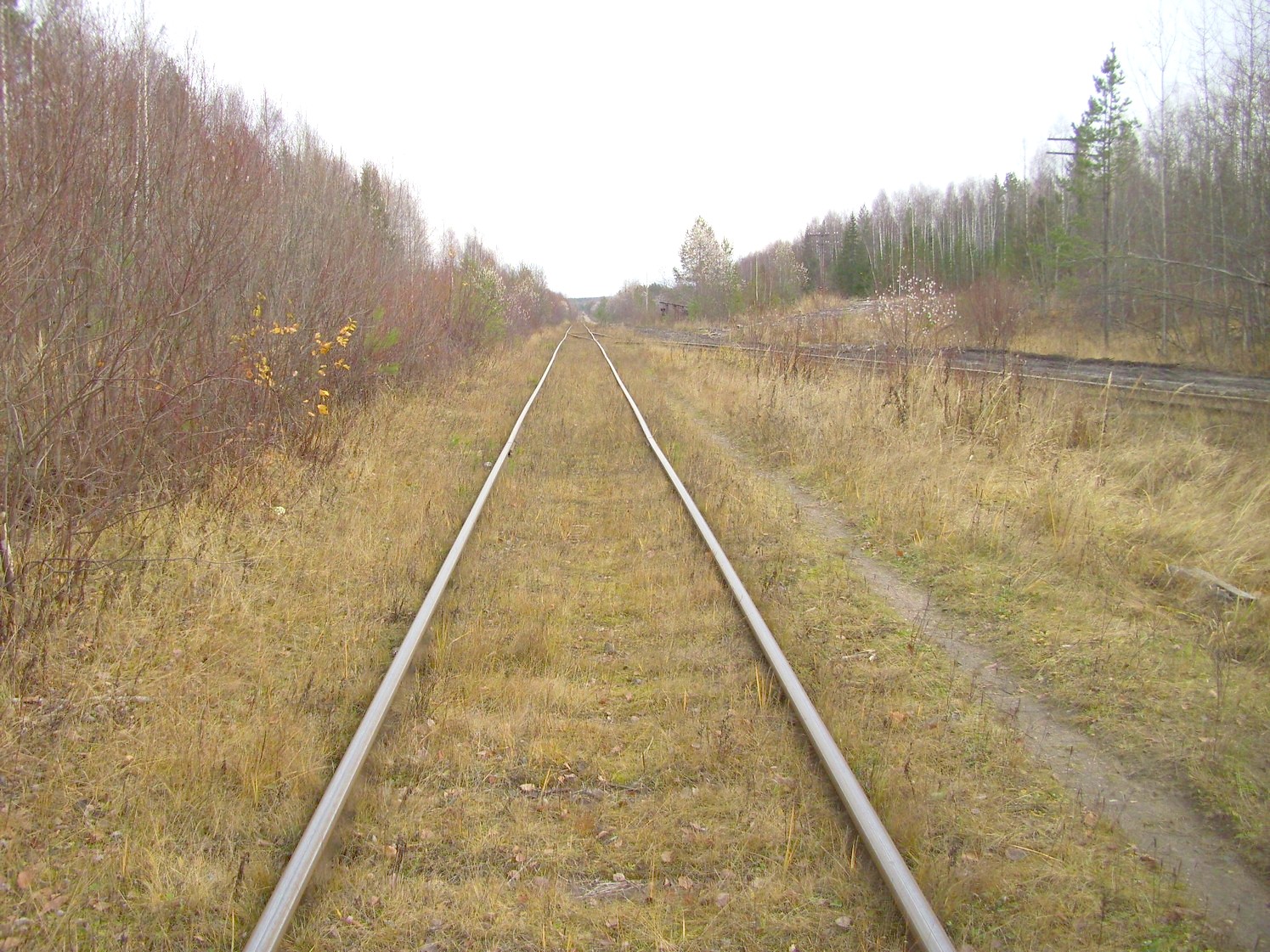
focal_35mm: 34
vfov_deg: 41.8
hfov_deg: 54.0
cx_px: 635
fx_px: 1247
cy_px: 476
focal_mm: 5.7
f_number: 2.9
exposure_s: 1/125
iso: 80
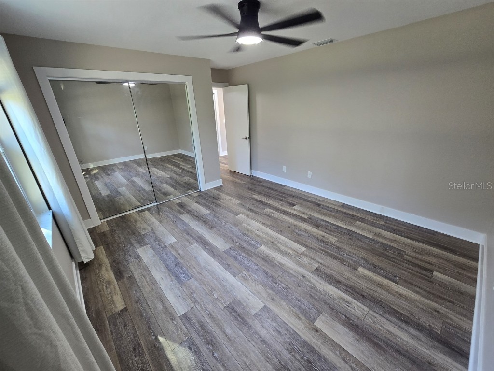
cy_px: 186
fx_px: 186
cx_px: 247
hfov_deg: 106.2
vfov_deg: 89.9
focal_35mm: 13
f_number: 2.2
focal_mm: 2.2
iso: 160
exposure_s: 1/60
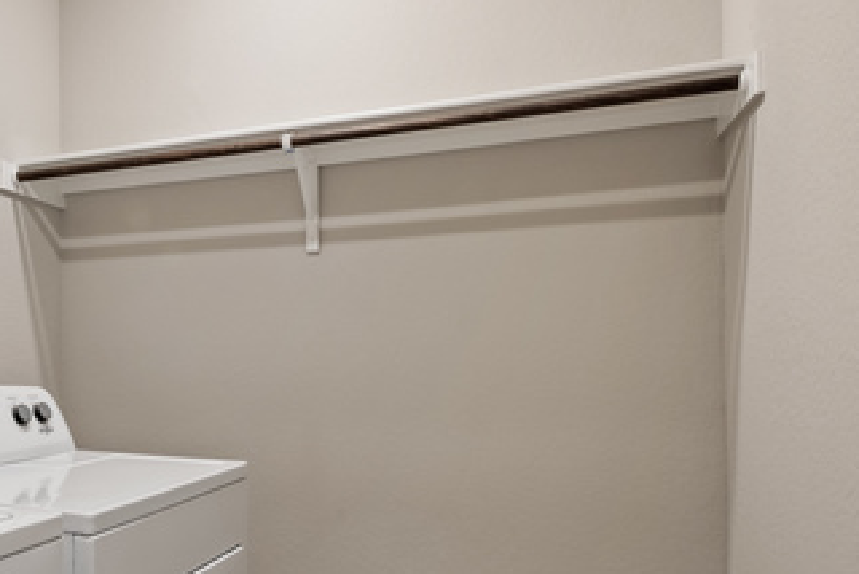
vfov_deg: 43.4
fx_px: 716
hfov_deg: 57.2
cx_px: 169
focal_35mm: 30
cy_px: 355
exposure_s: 2.5
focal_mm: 10
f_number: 10
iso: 400
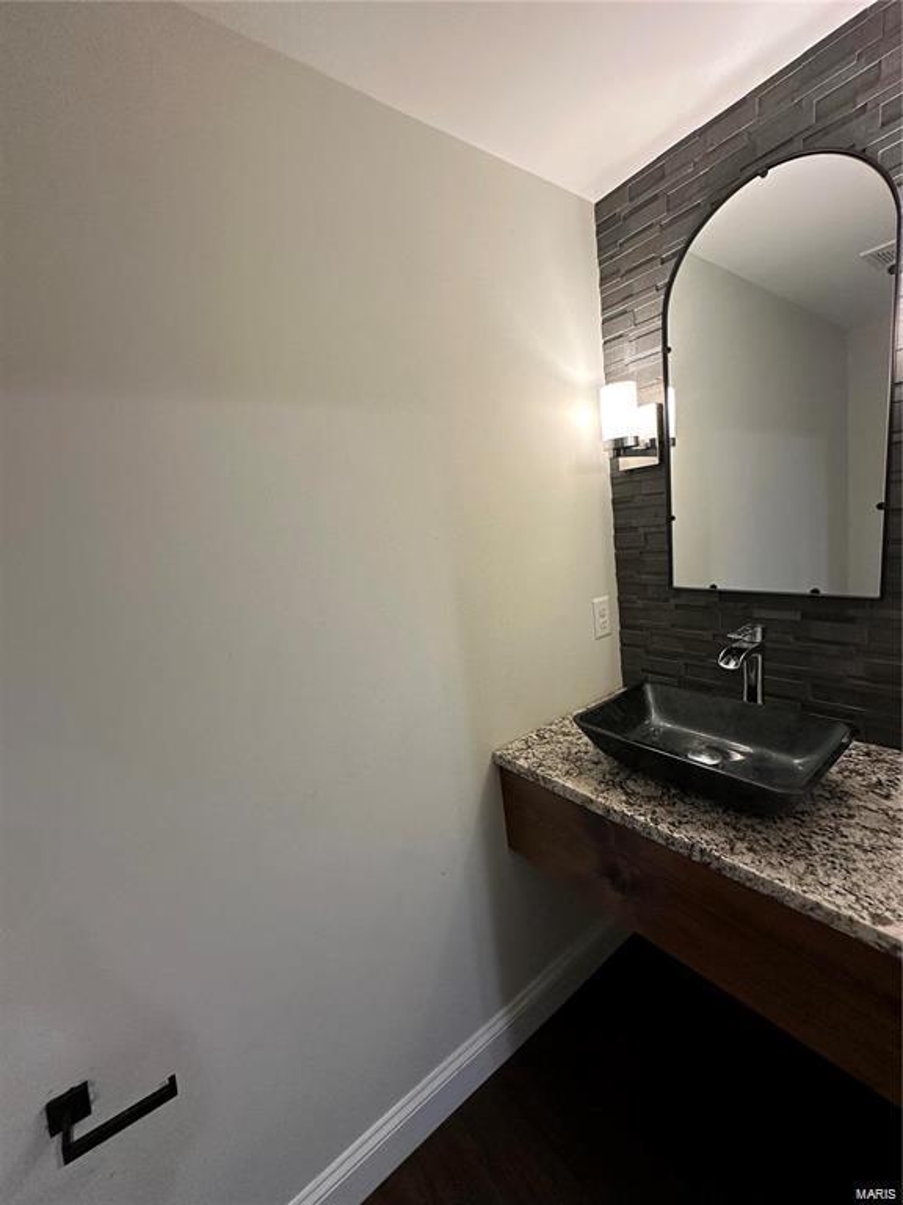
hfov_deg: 85.7
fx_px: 487
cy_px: 602
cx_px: 452
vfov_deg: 102.1
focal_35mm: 14
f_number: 2.2
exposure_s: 1/120
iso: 200
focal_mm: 2.22
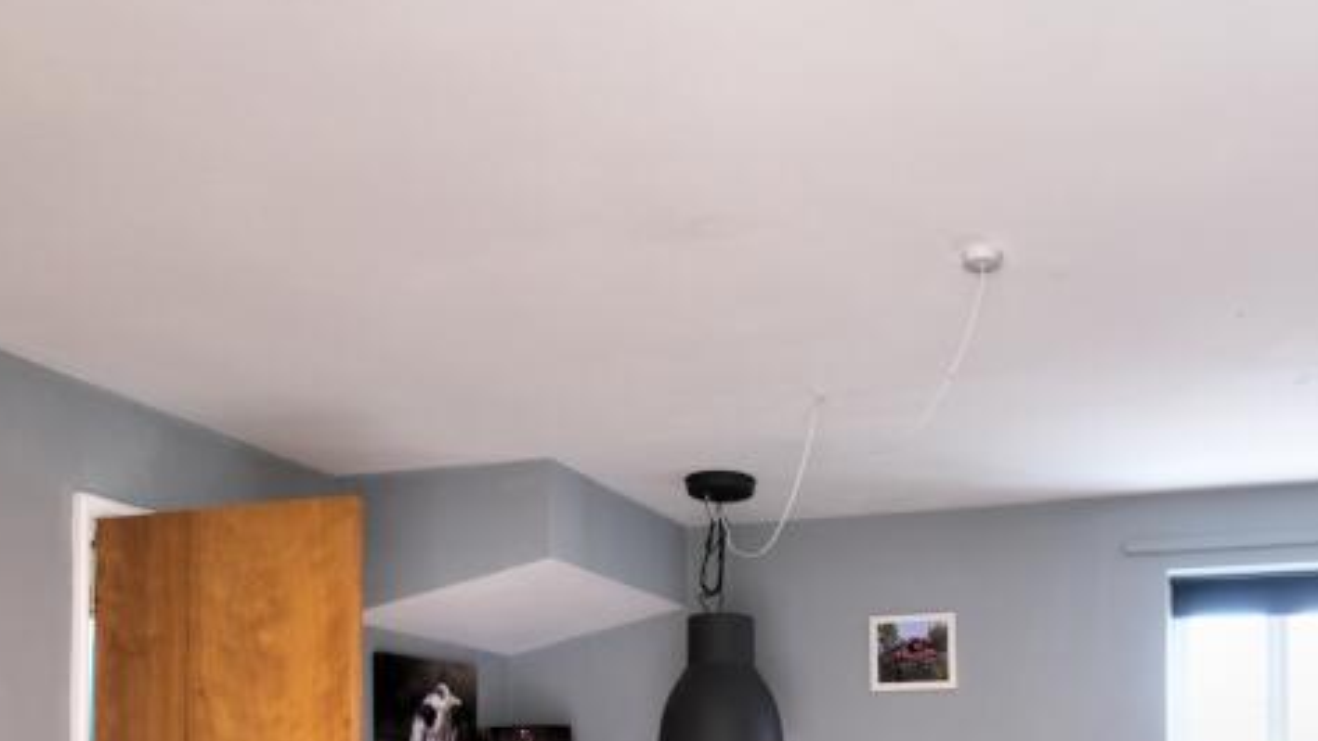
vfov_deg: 31.1
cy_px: 798
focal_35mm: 34
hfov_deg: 56.6
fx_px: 1188
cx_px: 892
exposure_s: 1/15
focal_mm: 10
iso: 400
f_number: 4
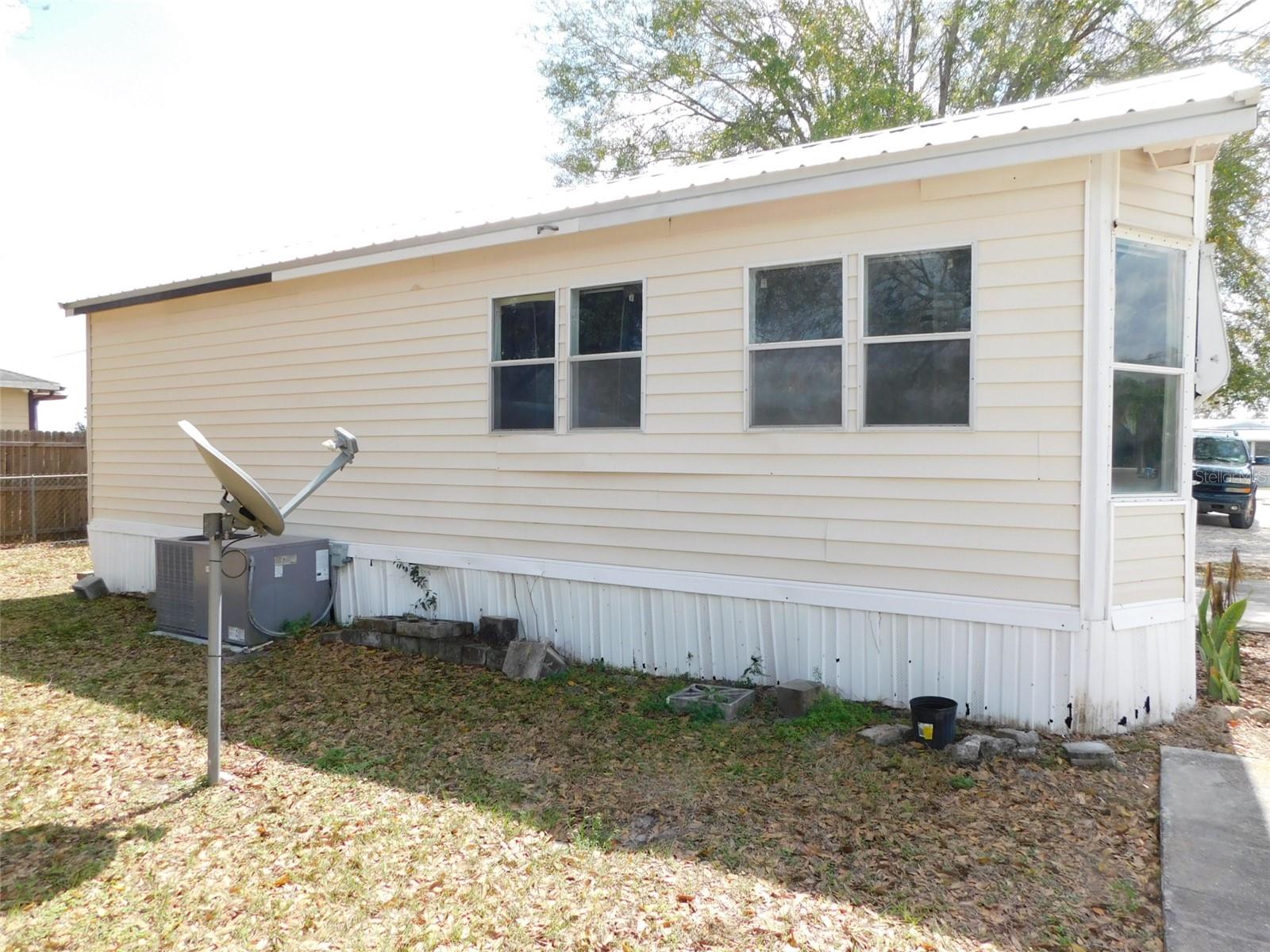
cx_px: 635
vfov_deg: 58.9
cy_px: 476
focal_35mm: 23
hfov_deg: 73.9
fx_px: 844
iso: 125
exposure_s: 1/640
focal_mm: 4
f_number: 3
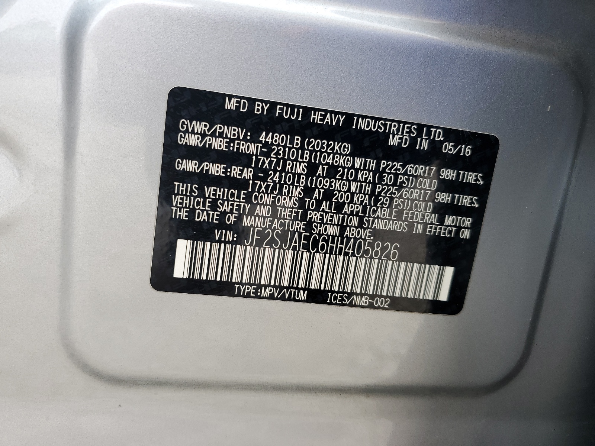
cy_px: 223
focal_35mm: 26
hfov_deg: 67.3
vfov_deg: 53.1
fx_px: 447
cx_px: 298
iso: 50
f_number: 1.5
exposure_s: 1/200
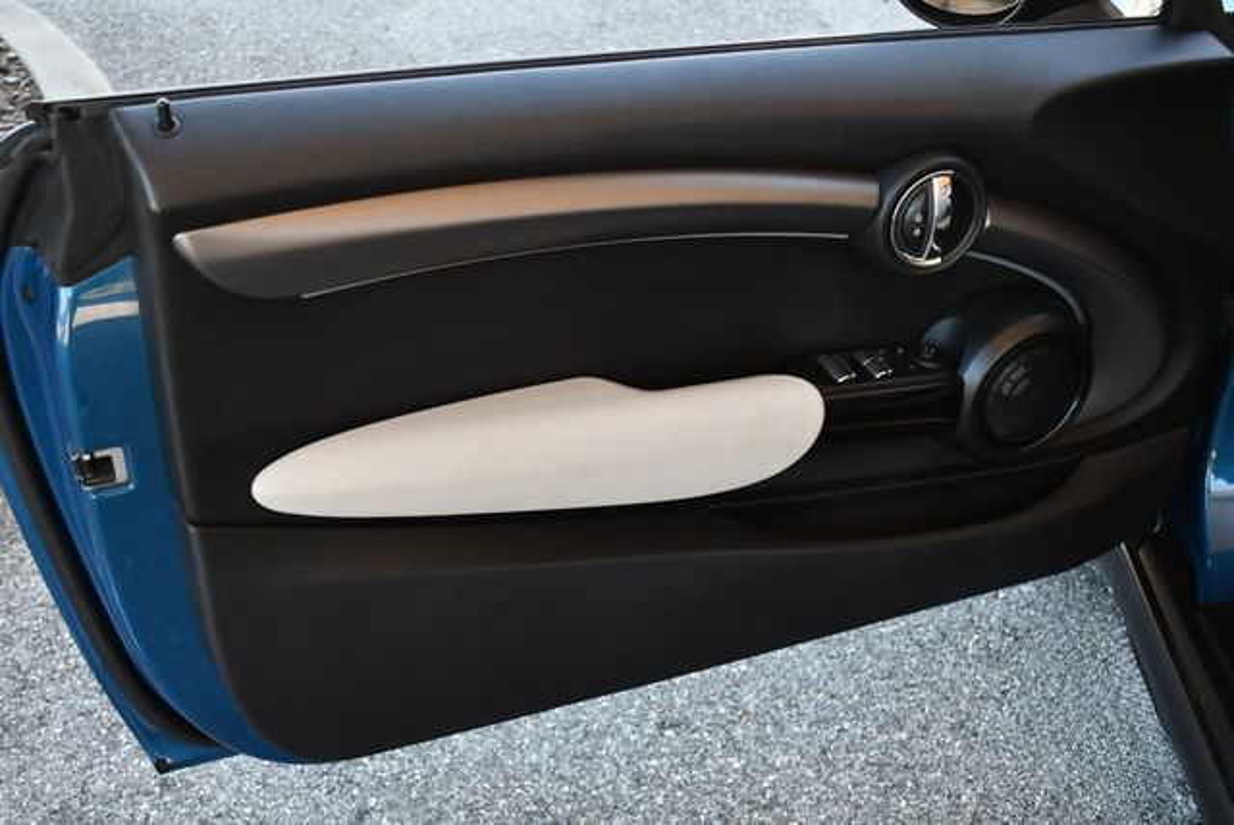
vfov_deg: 30.6
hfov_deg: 44.5
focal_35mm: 44
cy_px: 412
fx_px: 1510
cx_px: 617
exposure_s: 1/250
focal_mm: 22
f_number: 4
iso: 400
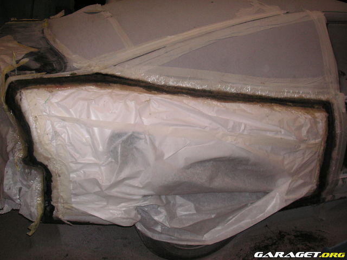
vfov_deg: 37.7
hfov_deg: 49.0
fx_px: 381
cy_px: 130
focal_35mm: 38
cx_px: 174
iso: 160
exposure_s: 1/45
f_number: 3.3
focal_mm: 6.3
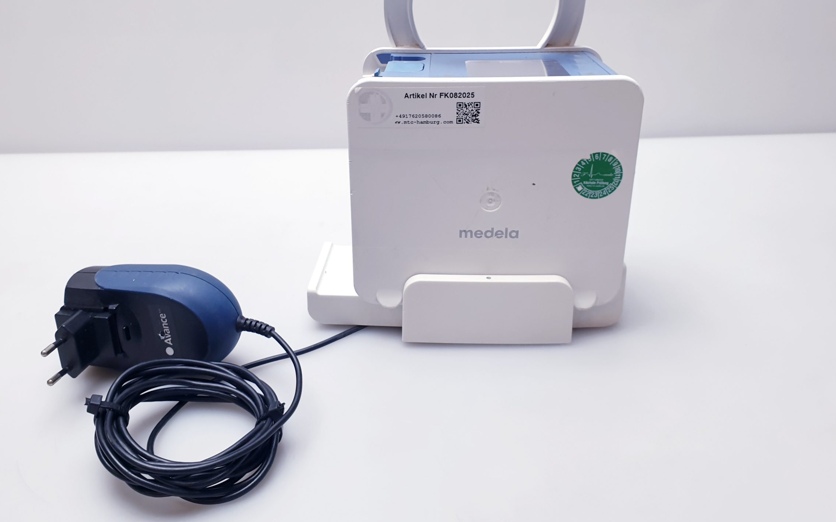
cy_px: 203
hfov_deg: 61.2
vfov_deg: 40.4
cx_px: 389
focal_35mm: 31
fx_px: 706
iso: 64
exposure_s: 1/50
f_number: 2.4
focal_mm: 4.3
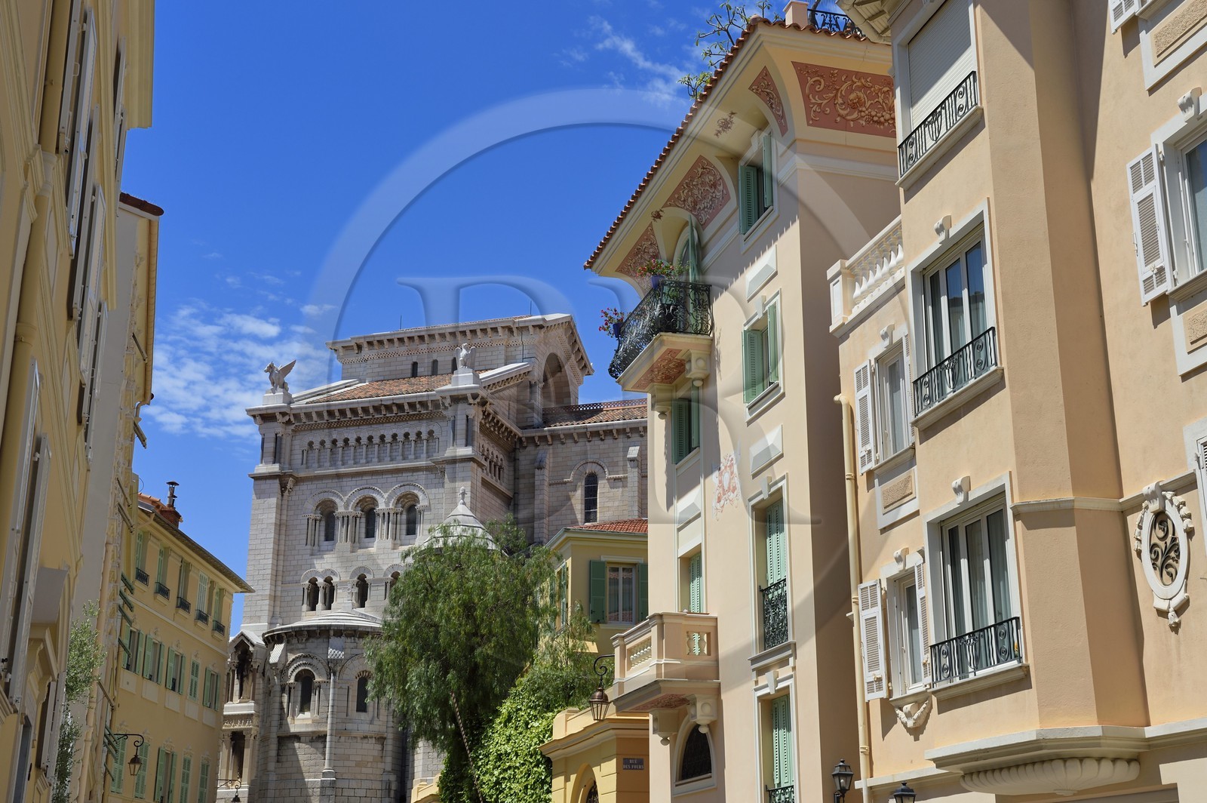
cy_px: 402
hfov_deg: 43.6
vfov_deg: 29.8
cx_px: 604
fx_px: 1507
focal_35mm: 45
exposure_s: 1/250
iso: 200
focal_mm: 45
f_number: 14
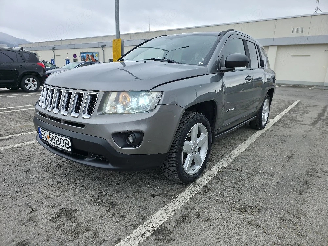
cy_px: 123
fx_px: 218
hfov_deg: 73.9
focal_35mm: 23
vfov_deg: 58.9
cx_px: 164
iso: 12
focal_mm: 6.3
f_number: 1.7
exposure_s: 1/111
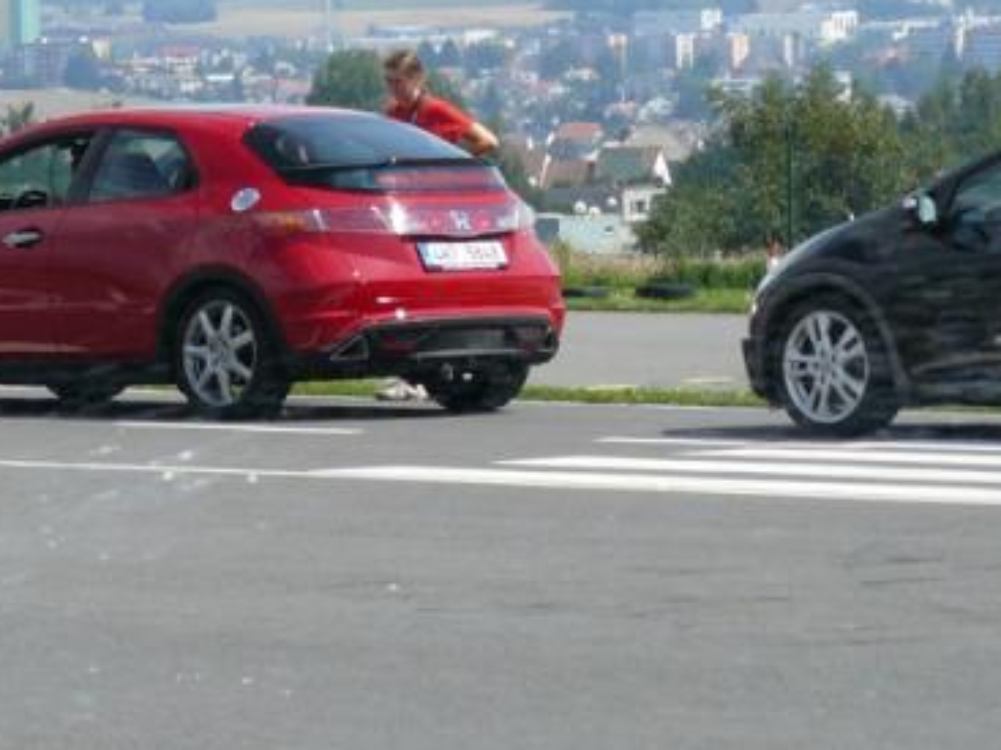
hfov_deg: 5.9
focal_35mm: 337
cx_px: 199
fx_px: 9742
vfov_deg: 4.4
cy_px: 210
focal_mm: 26.8
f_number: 5.6
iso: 100
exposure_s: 1/400
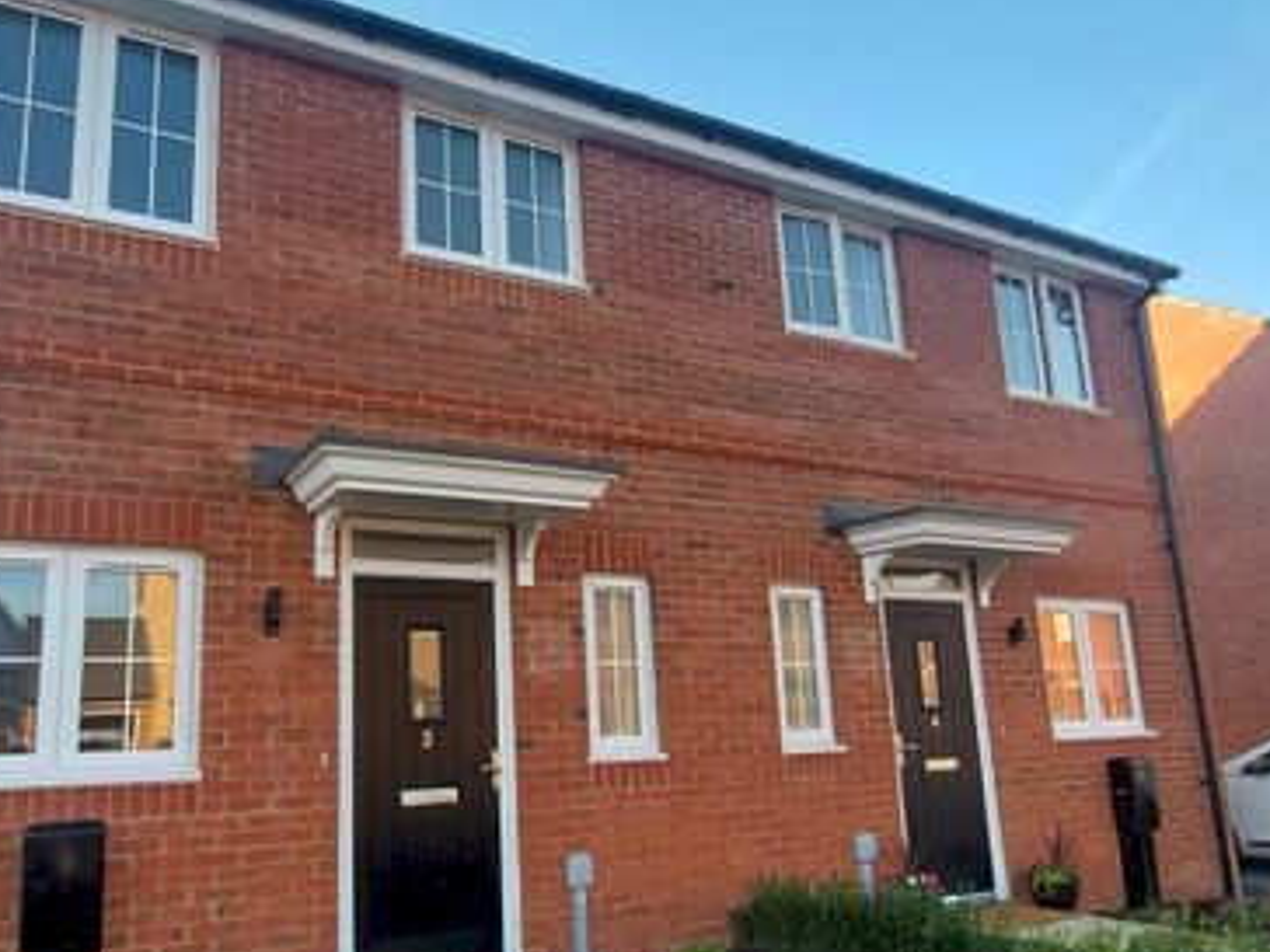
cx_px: 495
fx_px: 917
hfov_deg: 68.6
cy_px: 553
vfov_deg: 54.6
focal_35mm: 25
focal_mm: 1.74
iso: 50
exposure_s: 1/205
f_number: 2.2
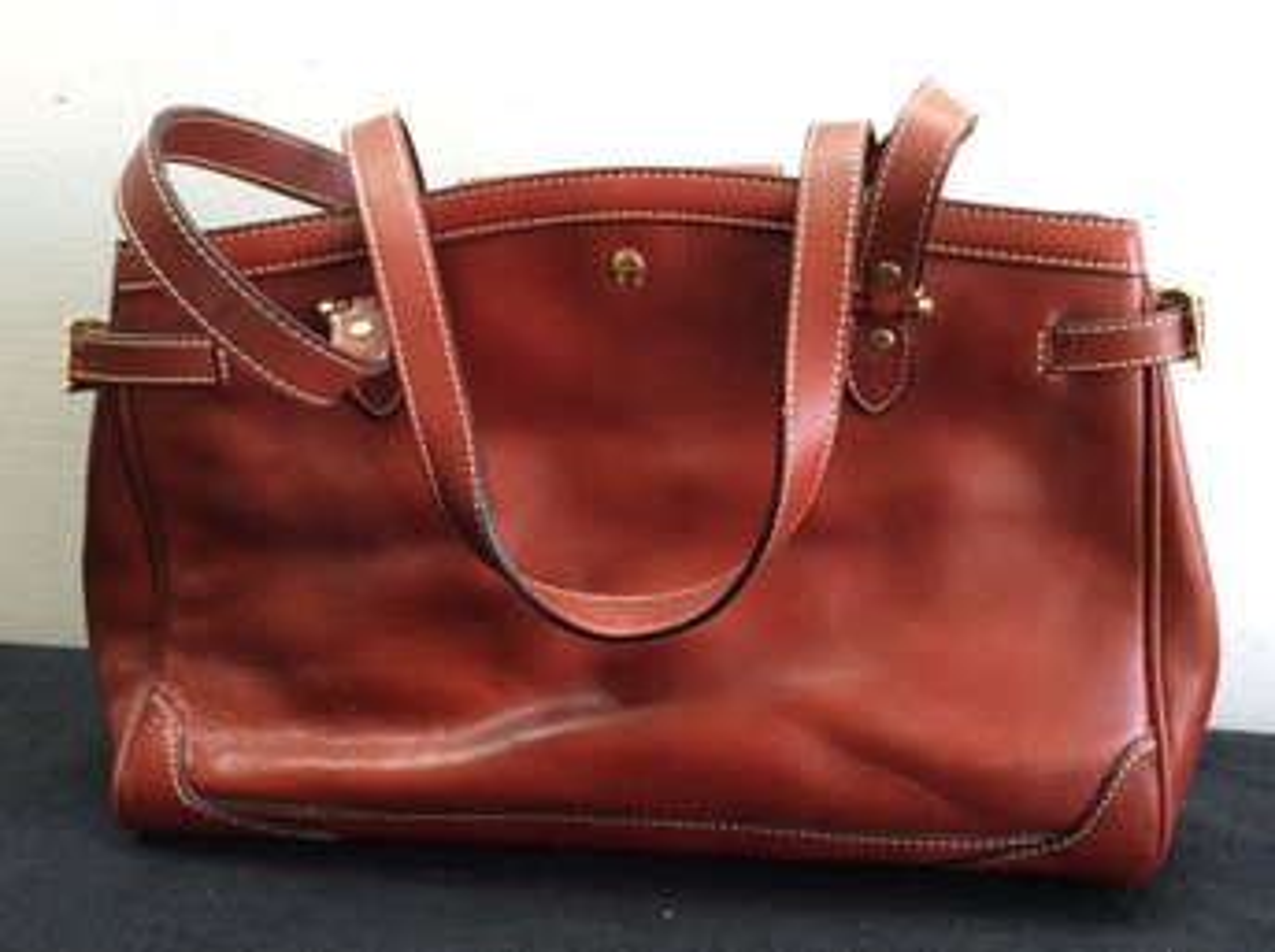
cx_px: 638
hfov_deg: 56.9
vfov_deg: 44.1
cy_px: 476
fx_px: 1177
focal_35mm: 32
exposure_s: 1/24
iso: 100
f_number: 2.4
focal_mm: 3.3
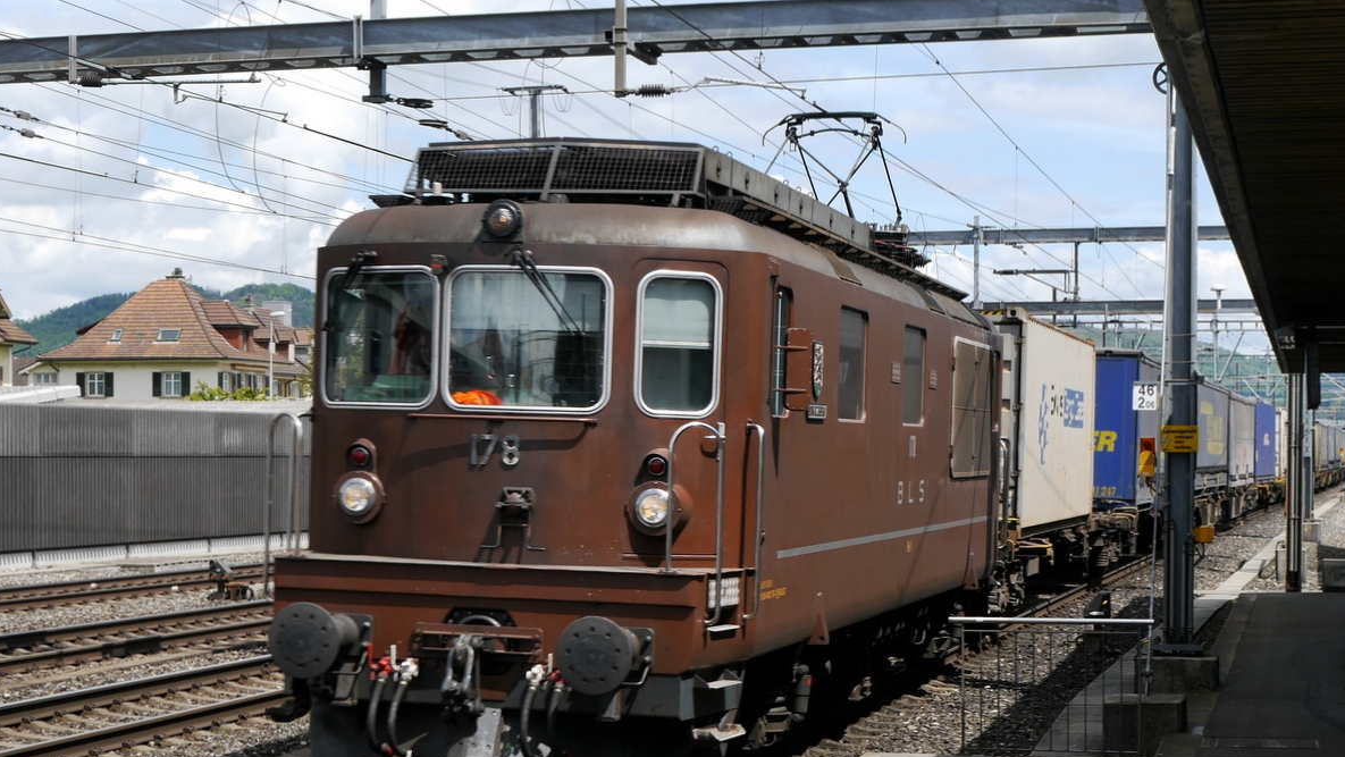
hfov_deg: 39.2
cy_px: 458
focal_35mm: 53
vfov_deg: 22.6
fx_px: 1890
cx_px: 674
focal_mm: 24
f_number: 8
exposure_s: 1/320
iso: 160
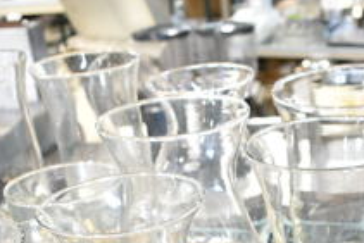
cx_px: 262
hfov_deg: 25.7
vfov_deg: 16.5
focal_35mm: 78
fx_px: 789
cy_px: 322
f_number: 3.5
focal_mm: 18
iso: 640
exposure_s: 1/30
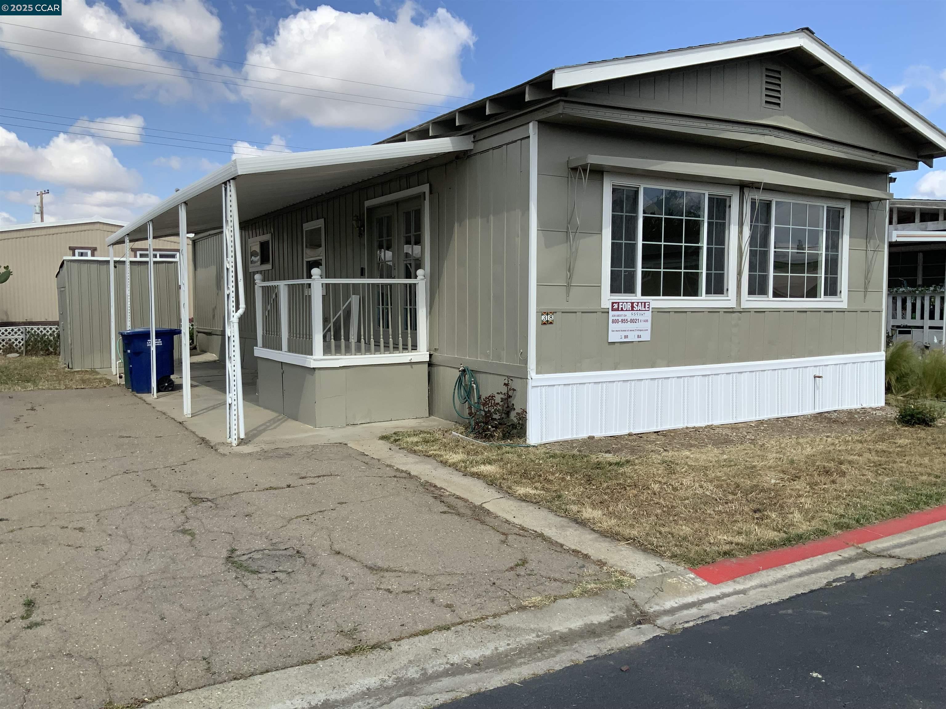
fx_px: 793
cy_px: 354
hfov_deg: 61.7
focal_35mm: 29
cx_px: 473
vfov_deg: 48.2
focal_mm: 3
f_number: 1.8
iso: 16
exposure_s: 1/1626
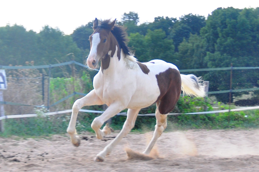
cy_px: 86
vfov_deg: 16.2
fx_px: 604
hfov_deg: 24.2
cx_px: 130
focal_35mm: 84
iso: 200
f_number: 4.8
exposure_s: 1/250
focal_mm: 56
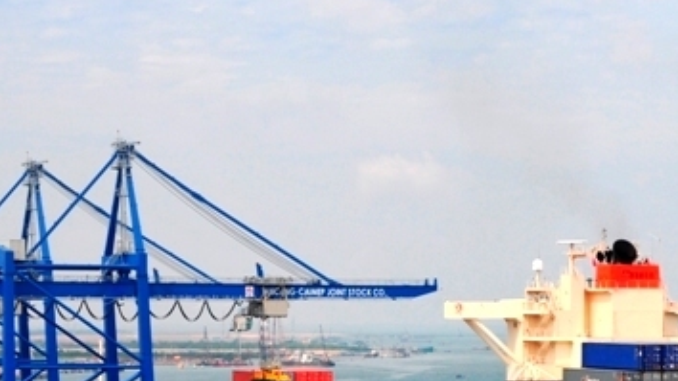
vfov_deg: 9.7
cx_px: 414
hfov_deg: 17.3
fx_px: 2232
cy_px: 347
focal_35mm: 124
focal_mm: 35
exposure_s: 1/500
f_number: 10
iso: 200
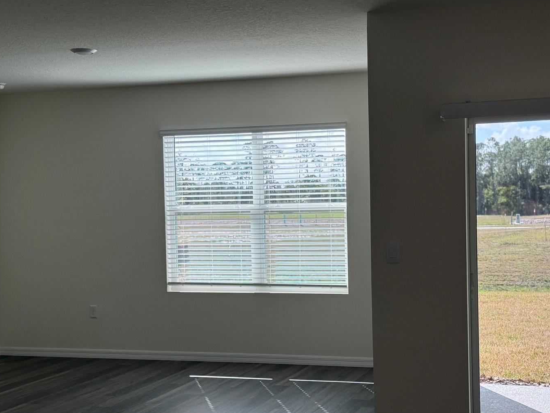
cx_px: 308
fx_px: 906
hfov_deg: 33.7
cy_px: 232
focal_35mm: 57
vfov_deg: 25.7
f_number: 1.78
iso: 64
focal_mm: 6.76
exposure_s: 1/1041
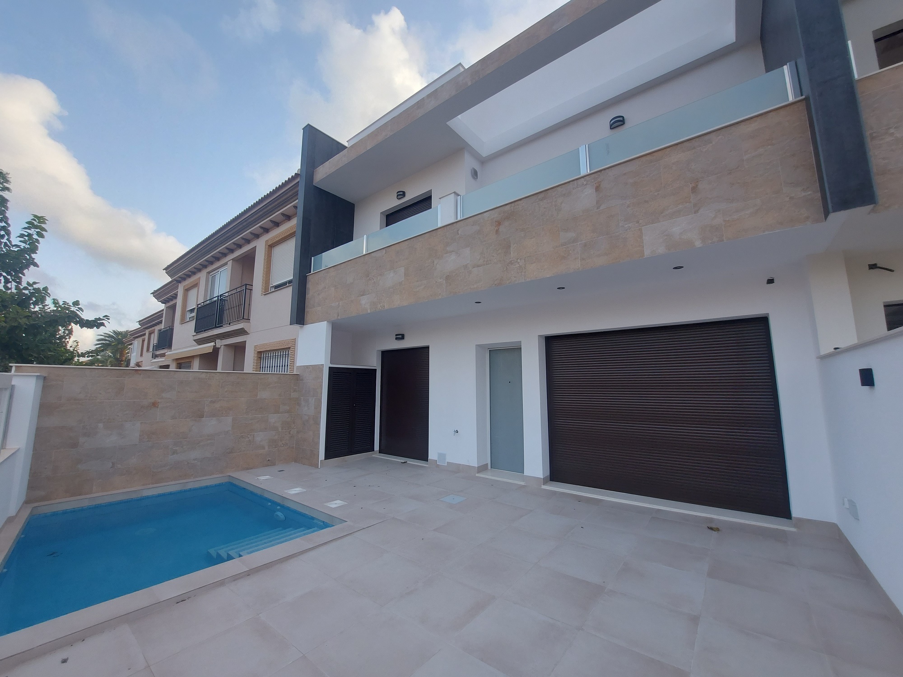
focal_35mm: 13
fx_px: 339
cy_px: 338
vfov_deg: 89.9
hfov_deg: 106.2
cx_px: 452
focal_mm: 1.74
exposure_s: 1/284
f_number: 2.2
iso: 50
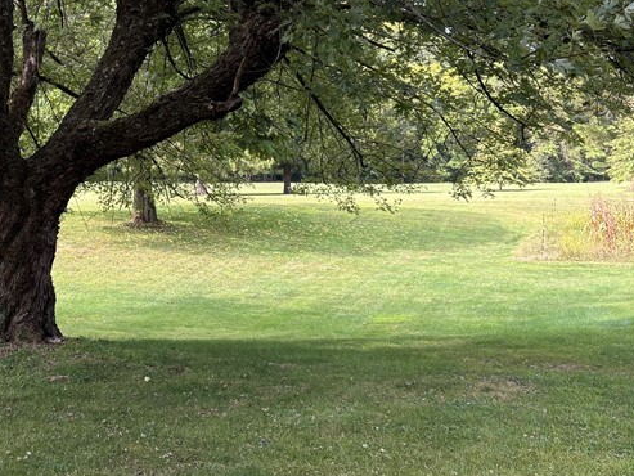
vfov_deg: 26.7
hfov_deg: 33.8
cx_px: 75
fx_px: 989
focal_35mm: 54
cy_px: 118
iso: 50
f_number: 1.6
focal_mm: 5.96
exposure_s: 1/355
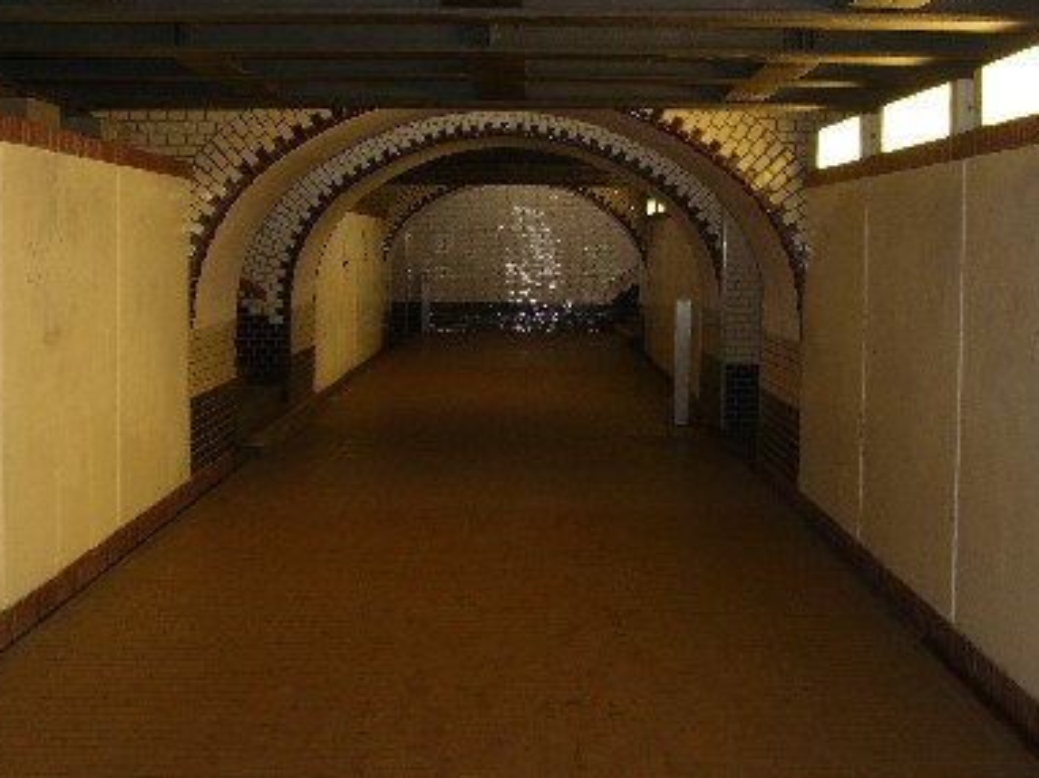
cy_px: 314
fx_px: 1740
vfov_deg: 25.2
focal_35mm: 58
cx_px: 534
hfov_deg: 33.2
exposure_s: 1/60
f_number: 2.8
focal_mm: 7.9
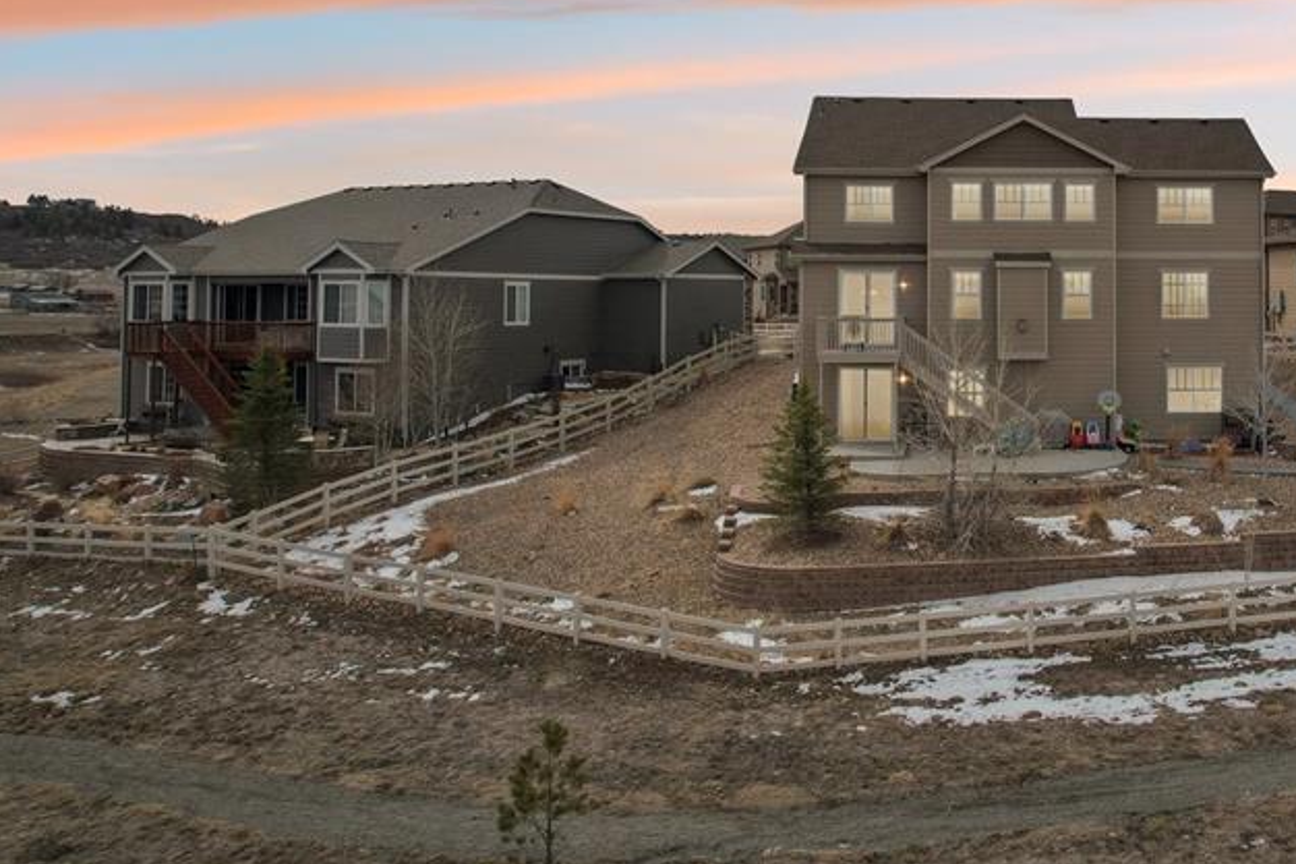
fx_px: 1296
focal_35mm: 36
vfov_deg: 36.1
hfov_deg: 50.2
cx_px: 1023
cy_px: 230
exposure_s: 1/800
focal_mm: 8.4
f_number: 2.8
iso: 130
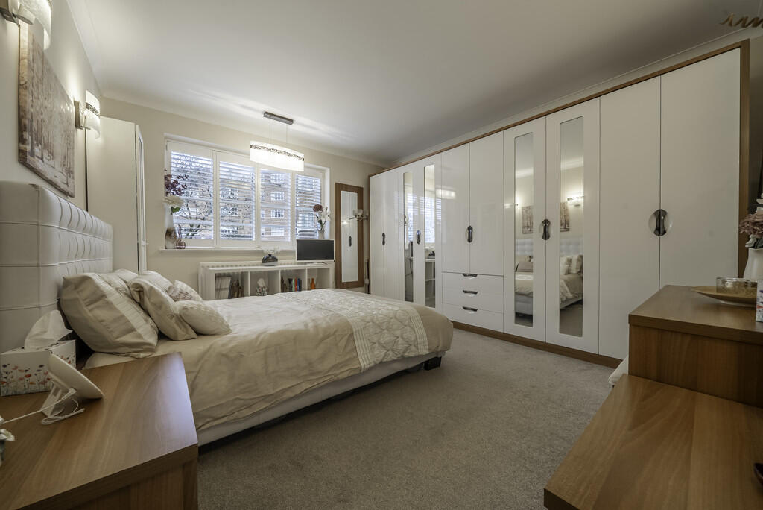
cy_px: 255
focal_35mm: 12
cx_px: 382
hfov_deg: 112.6
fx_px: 254
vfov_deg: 90.1
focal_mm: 12
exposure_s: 1/25
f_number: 10
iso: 400
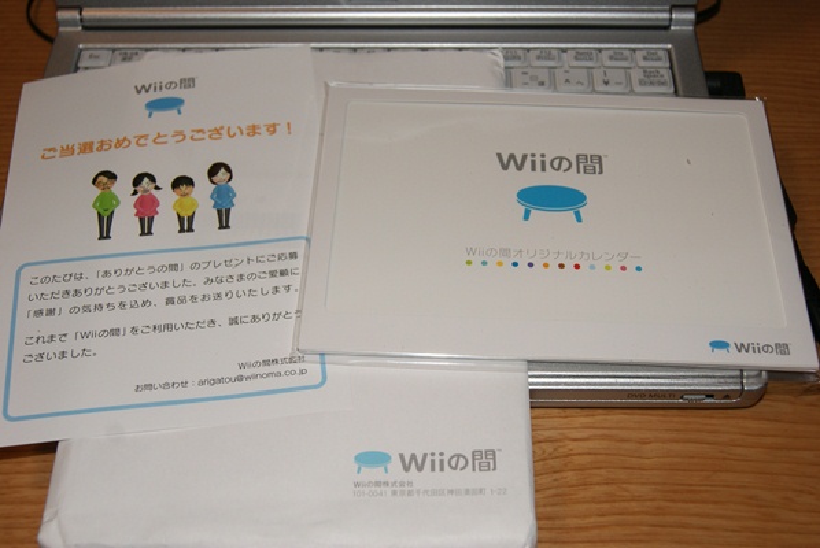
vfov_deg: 29.9
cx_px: 410
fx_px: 1026
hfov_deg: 43.6
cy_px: 274
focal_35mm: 45
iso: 400
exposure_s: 1/60
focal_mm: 30
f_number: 5.6
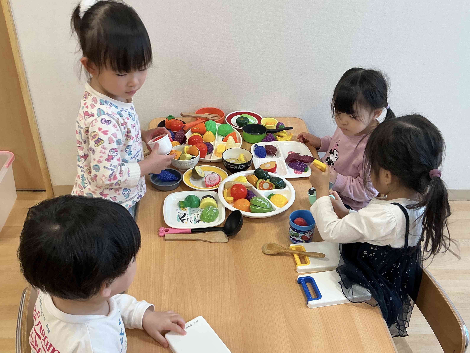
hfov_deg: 61.7
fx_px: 394
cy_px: 176
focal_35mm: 29
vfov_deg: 48.2
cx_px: 235
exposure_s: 1/120
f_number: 1.8
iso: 64
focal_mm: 3
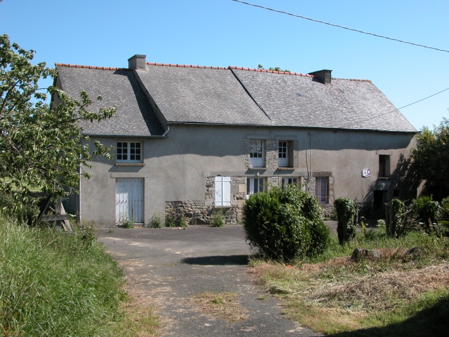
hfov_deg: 44.8
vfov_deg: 34.4
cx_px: 224
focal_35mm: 42
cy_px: 168
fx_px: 545
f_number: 5.2
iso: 100
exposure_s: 1/353
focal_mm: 10.7
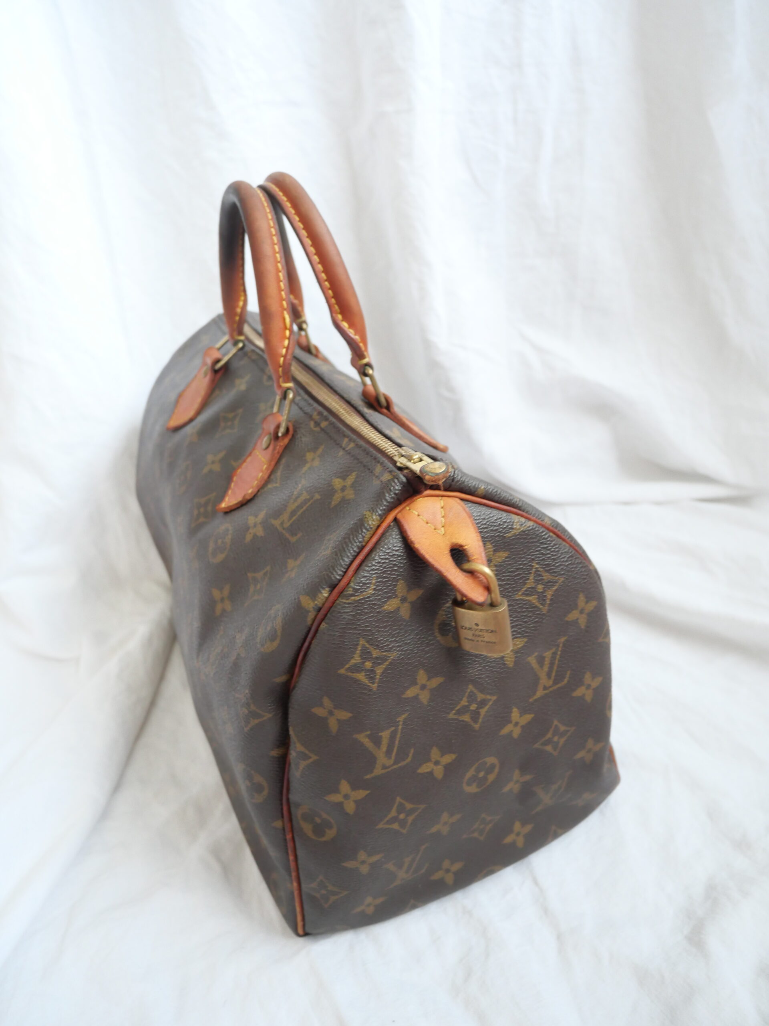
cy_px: 513
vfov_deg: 71.6
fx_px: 711
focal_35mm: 24
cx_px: 384
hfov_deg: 56.8
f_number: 3.5
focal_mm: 12
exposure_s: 1/60
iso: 1250
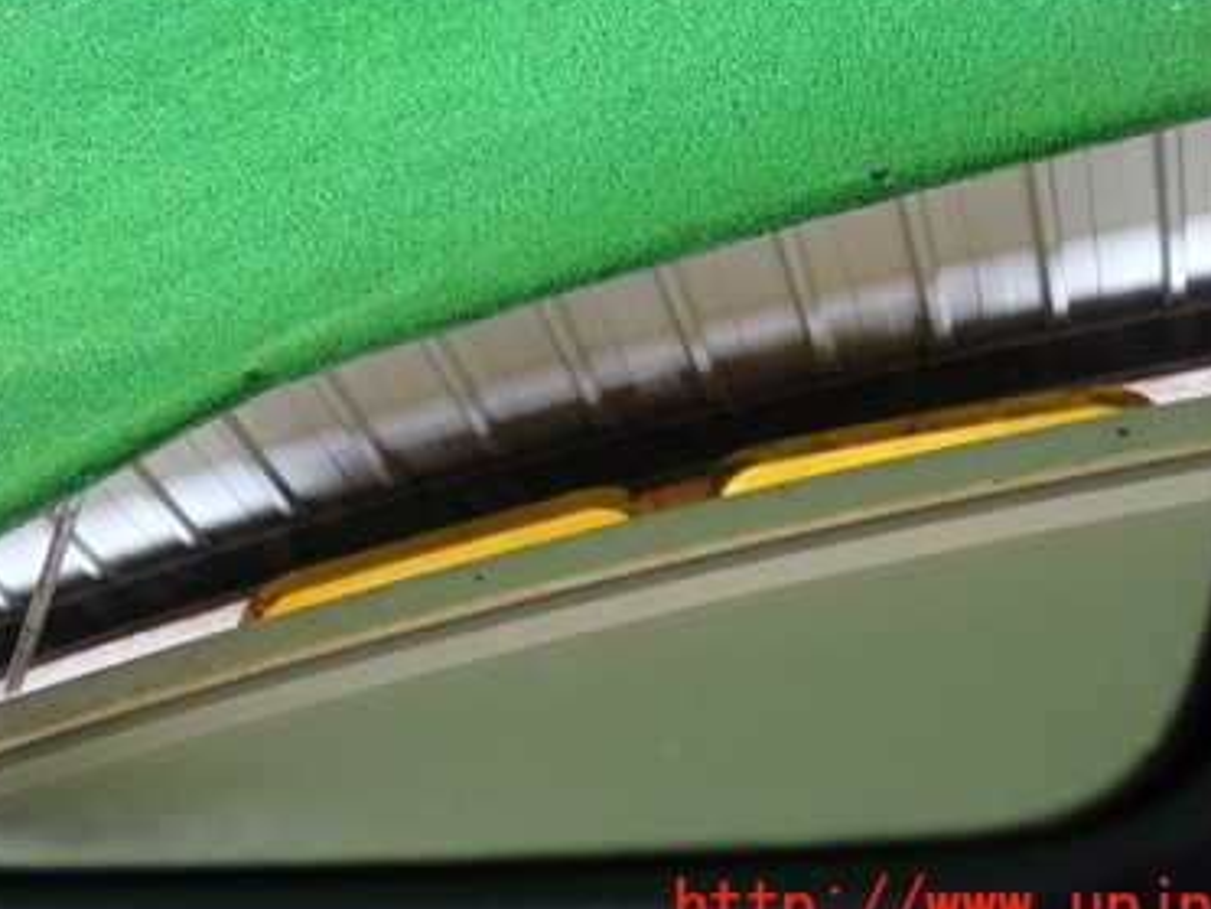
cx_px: 433
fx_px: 2484
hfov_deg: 27.3
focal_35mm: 71
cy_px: 218
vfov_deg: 20.5
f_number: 2.9
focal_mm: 7.84
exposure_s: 1/125
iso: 640
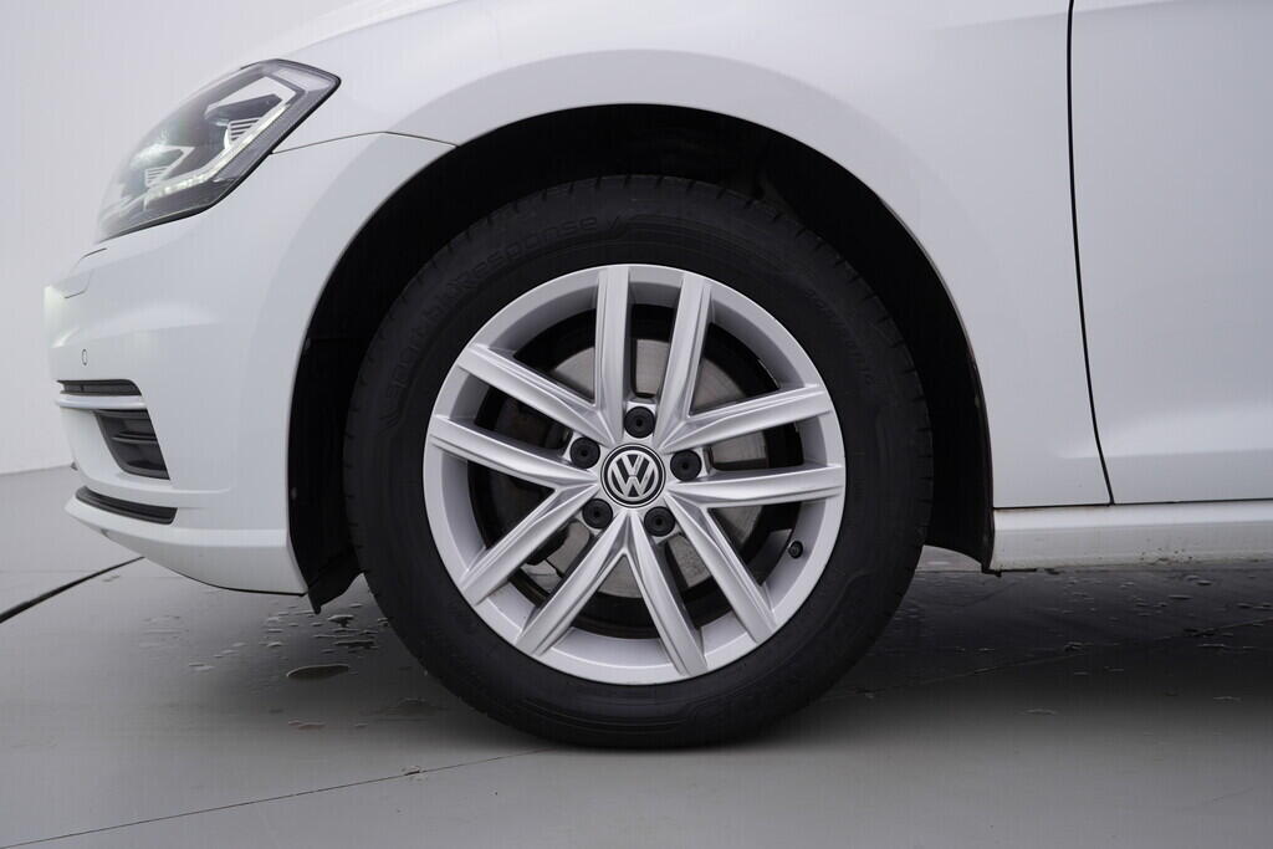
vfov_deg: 36.9
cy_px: 424
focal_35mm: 36
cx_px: 636
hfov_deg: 53.1
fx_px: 1273
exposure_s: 1/100
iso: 125
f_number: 4.5
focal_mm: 24
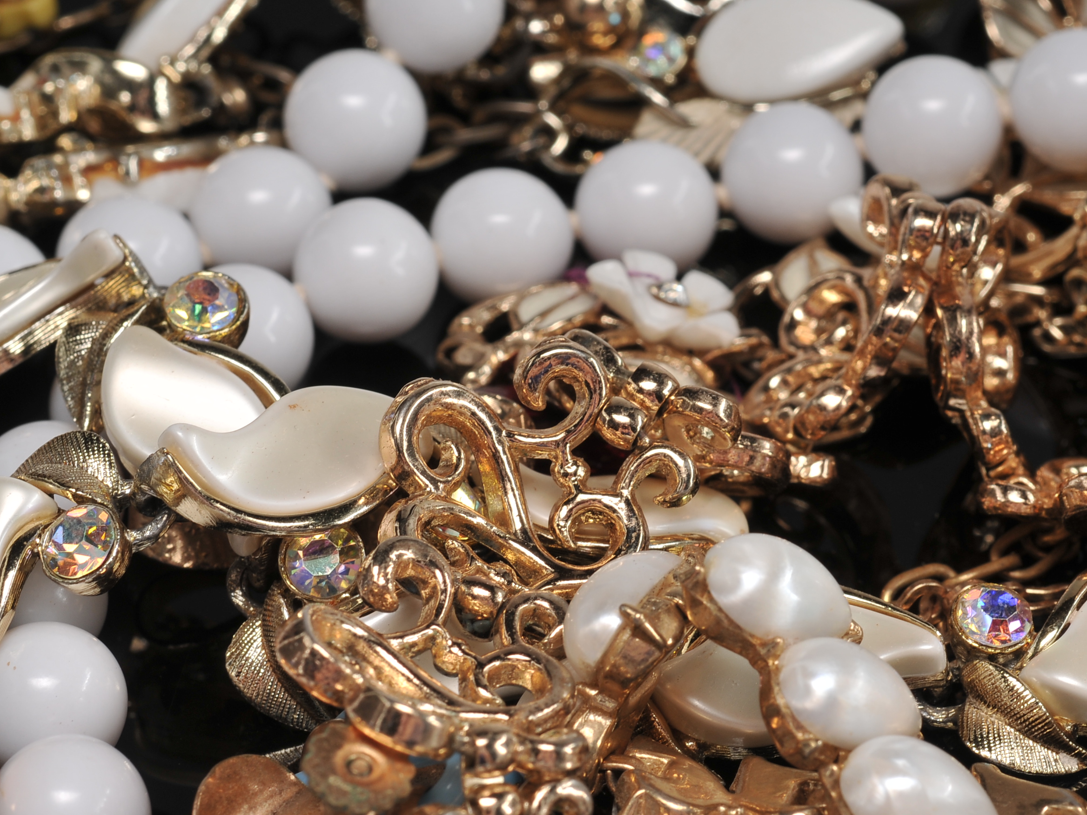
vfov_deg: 12.4
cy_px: 468
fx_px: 3737
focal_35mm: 119
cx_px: 743
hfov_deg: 16.5
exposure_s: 1/200
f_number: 14
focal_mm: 60
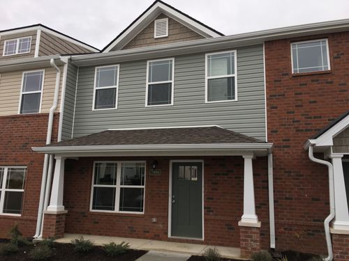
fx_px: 292
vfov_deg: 48.2
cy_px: 130
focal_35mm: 29
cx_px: 174
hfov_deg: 61.7
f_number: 2.2
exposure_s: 1/120
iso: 40
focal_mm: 4.15
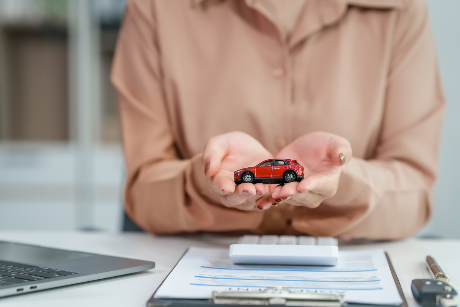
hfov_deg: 23.9
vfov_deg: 16.1
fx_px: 1086
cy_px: 154
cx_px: 230
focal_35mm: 85
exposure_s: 1/100
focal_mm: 85
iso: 400
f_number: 2.8
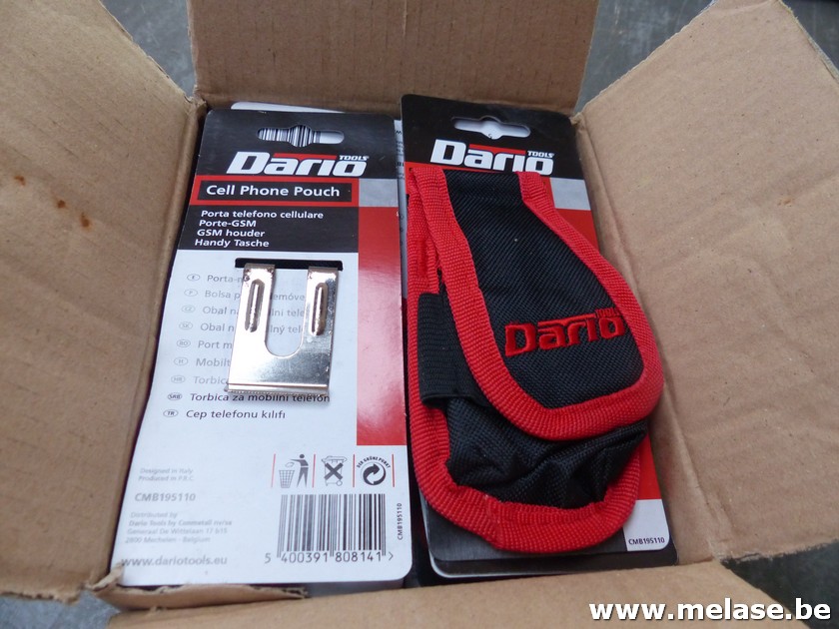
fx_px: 606
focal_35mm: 25
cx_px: 420
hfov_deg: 69.4
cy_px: 314
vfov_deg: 54.9
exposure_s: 1/125
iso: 320
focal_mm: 4.5
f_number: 2.8
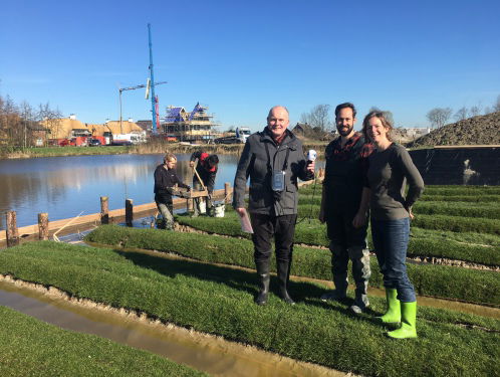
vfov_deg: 48.3
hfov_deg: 61.6
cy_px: 188
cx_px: 250
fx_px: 419
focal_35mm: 29
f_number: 2.2
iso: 25
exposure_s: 1/1261
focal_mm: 4.15
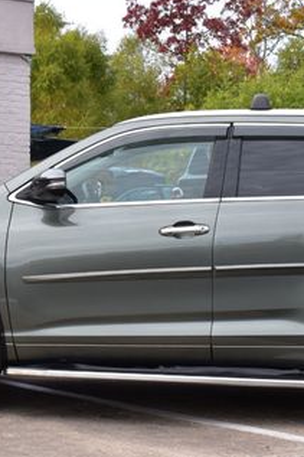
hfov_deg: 12.9
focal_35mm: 106
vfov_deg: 19.3
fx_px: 1344
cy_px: 221
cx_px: 170
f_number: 10
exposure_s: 1/250
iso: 400
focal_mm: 35
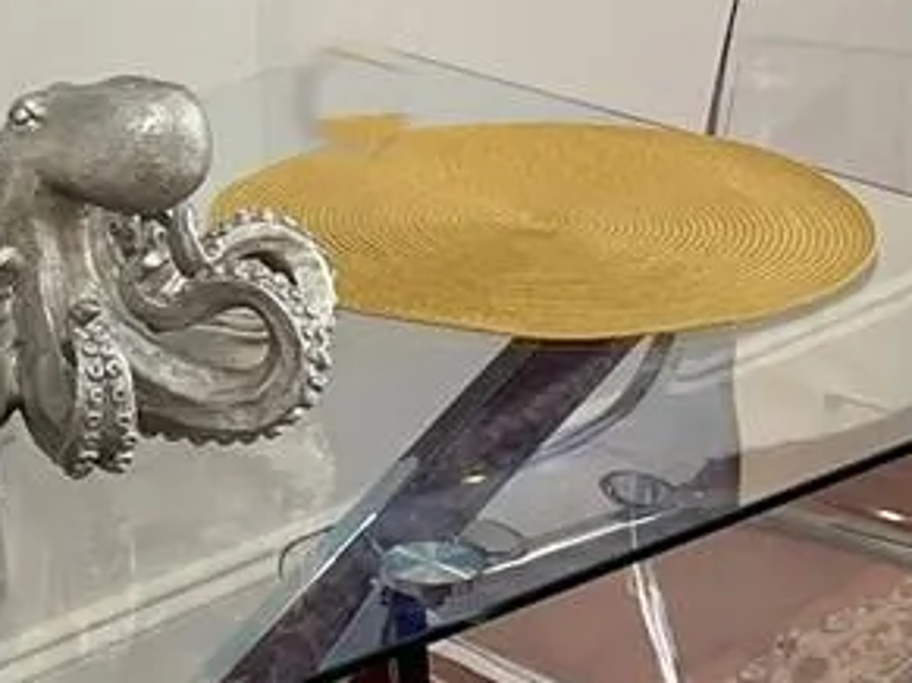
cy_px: -44
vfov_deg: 10.3
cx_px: 85
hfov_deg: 13.7
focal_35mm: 143
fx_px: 3766
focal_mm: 5.1
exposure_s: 1/120
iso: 125
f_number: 1.6
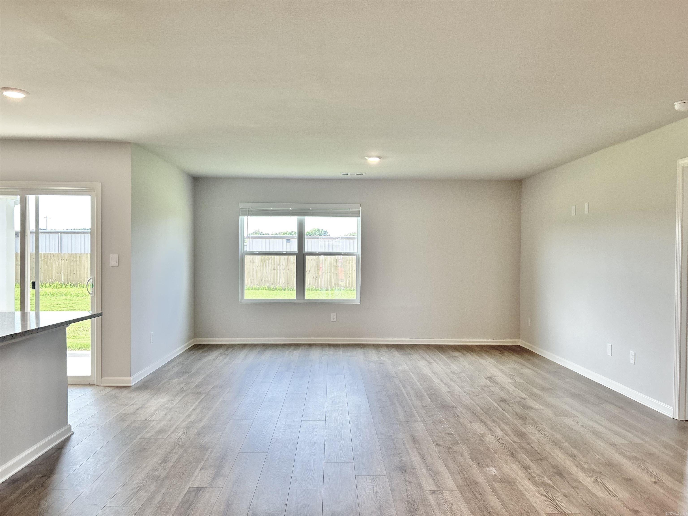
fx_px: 517
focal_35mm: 26
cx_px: 344
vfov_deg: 53.1
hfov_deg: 67.3
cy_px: 258
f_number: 1.5
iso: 64
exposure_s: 1/126
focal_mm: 5.7
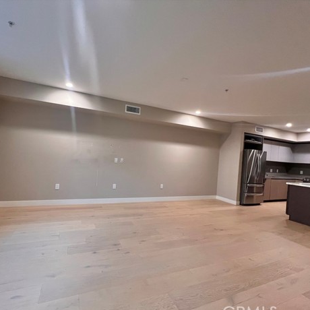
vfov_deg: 87.4
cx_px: 147
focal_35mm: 16
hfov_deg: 87.4
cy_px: 160
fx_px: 162
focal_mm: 1.57
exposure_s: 1/60
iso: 400
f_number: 1.8
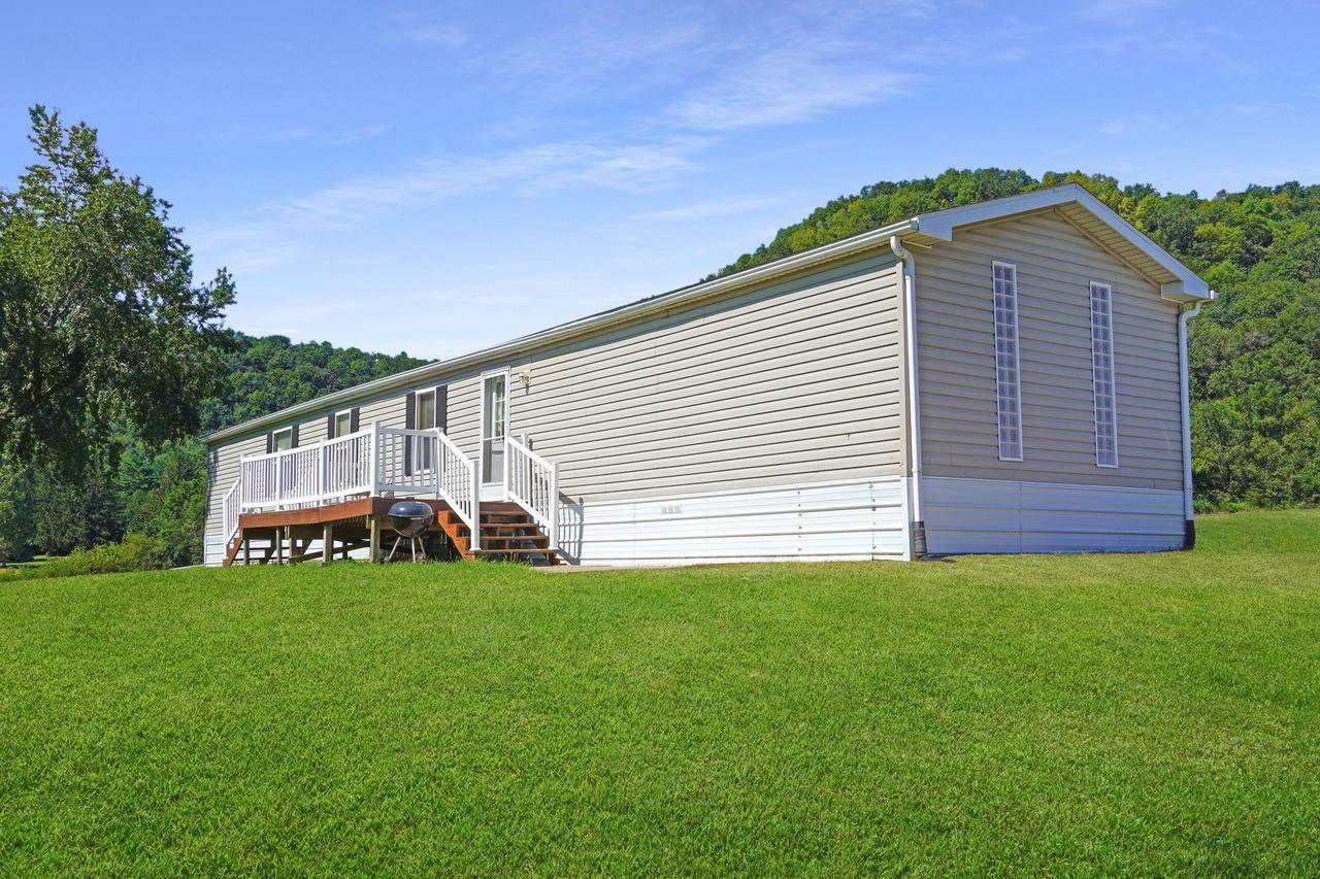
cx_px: 660
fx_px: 1210
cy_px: 440
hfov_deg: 57.2
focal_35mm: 33
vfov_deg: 40.0
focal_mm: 22
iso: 100
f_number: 10
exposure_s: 1/320
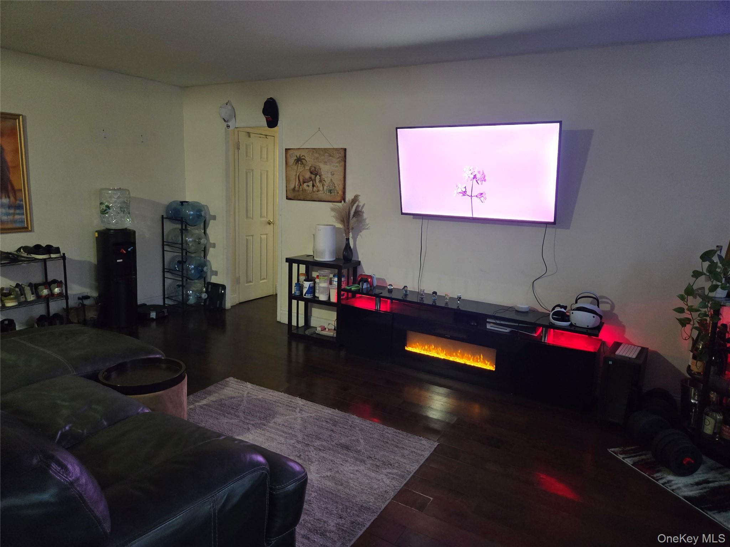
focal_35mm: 23
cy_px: 274
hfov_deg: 73.9
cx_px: 365
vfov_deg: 58.9
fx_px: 485
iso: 1600
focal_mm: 5.4
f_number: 1.8
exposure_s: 1/60
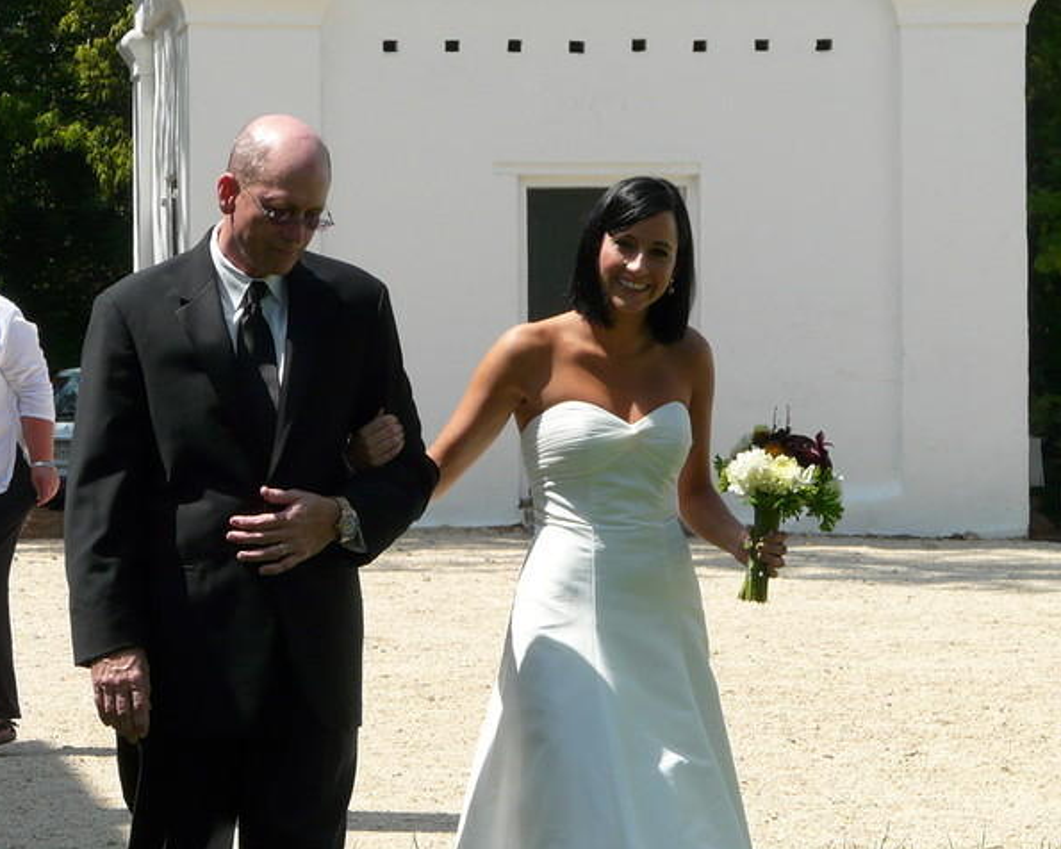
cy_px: 424
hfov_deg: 11.4
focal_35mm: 169
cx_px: 492
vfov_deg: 9.1
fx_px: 5307
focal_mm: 20.6
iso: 100
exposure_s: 1/400
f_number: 5.6
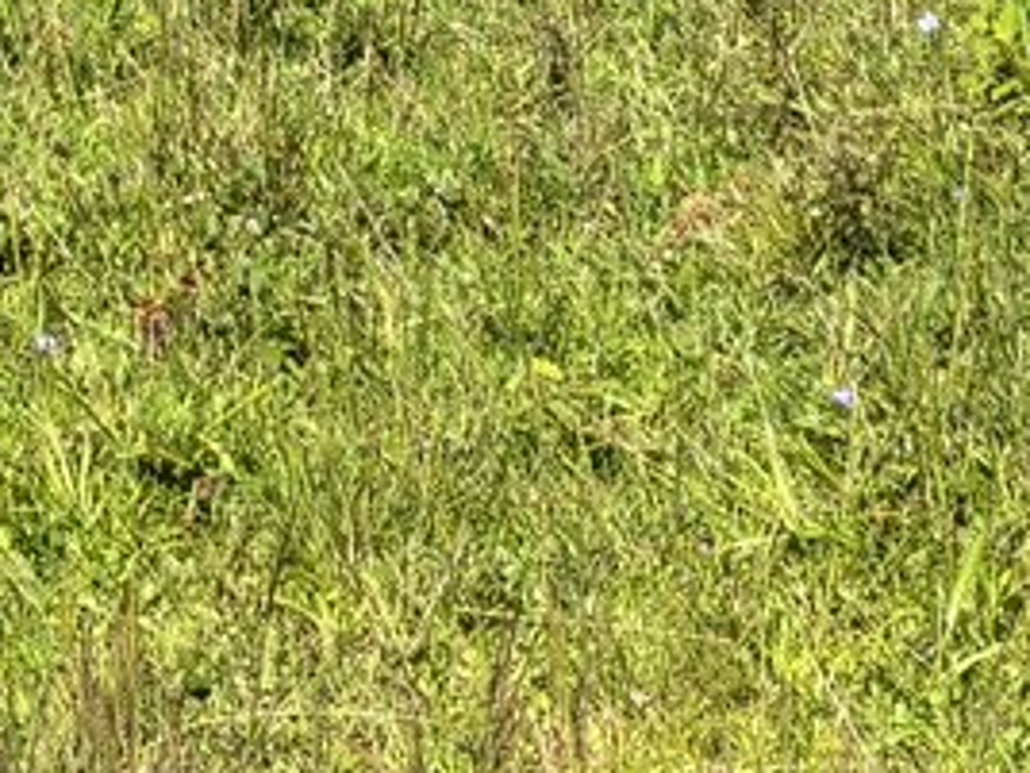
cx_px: -279
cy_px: -694
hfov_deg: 13.0
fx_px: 4374
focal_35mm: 147
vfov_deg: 9.5
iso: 50
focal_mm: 5.96
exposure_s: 1/2342
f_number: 1.6
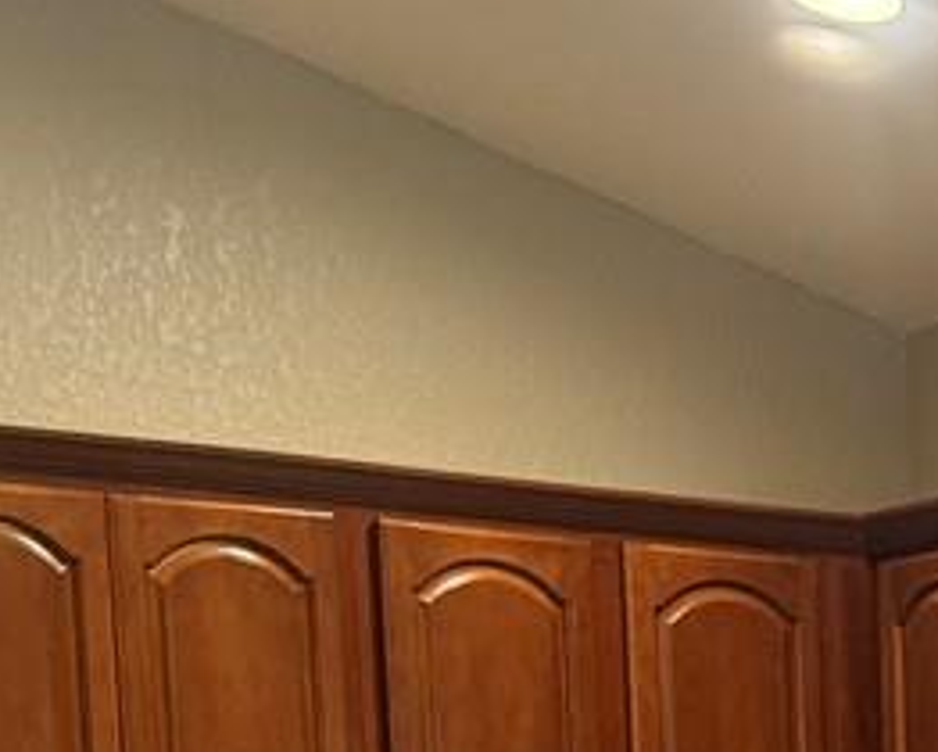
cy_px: 1744
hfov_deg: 13.1
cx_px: 1135
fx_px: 3973
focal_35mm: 143
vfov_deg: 9.7
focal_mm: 6.76
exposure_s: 1/60
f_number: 1.78
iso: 200
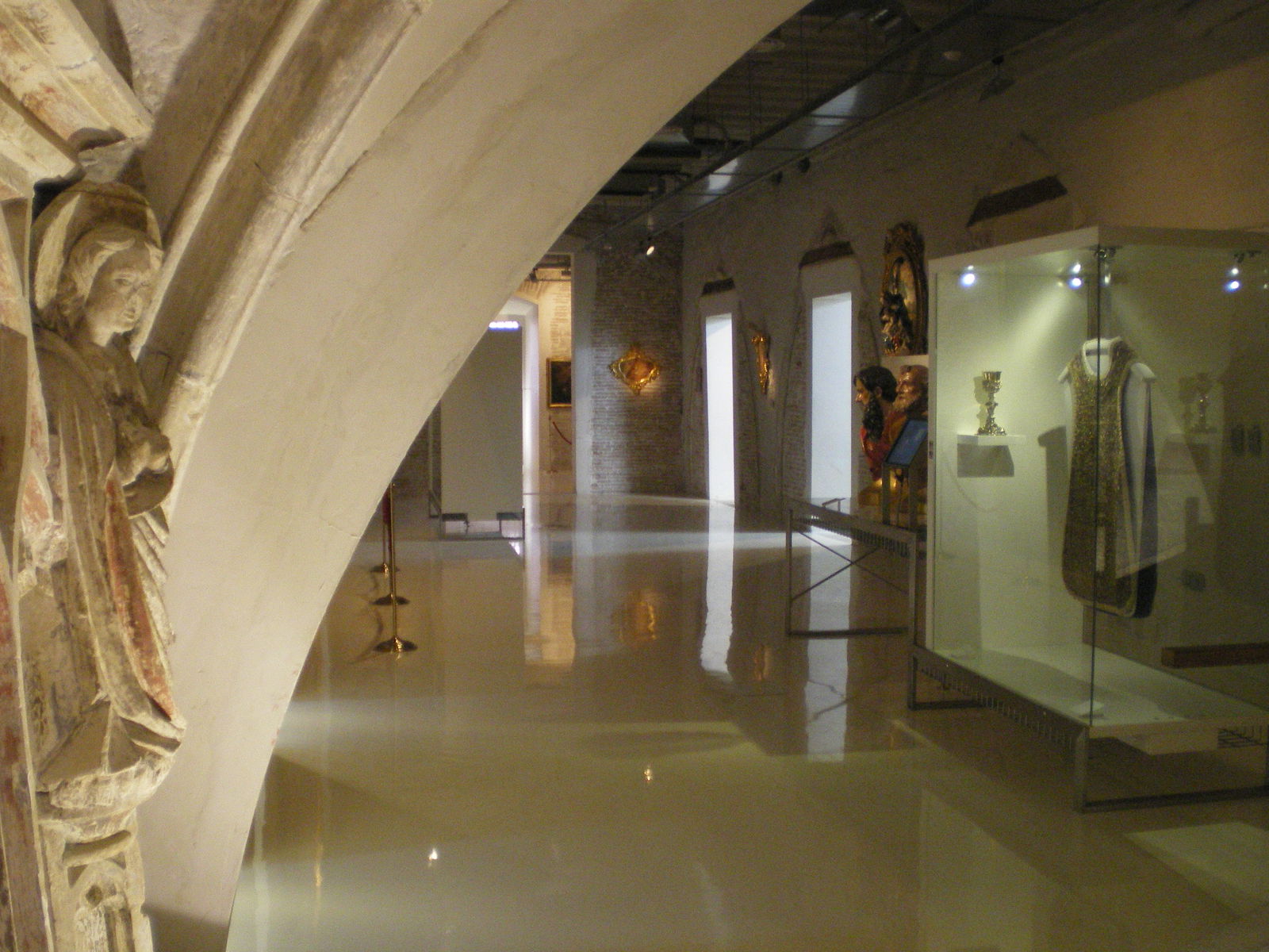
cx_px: 634
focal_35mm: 38
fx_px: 1393
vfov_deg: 37.7
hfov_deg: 49.0
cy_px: 476
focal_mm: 6.3
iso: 400
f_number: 3.1
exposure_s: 1/15
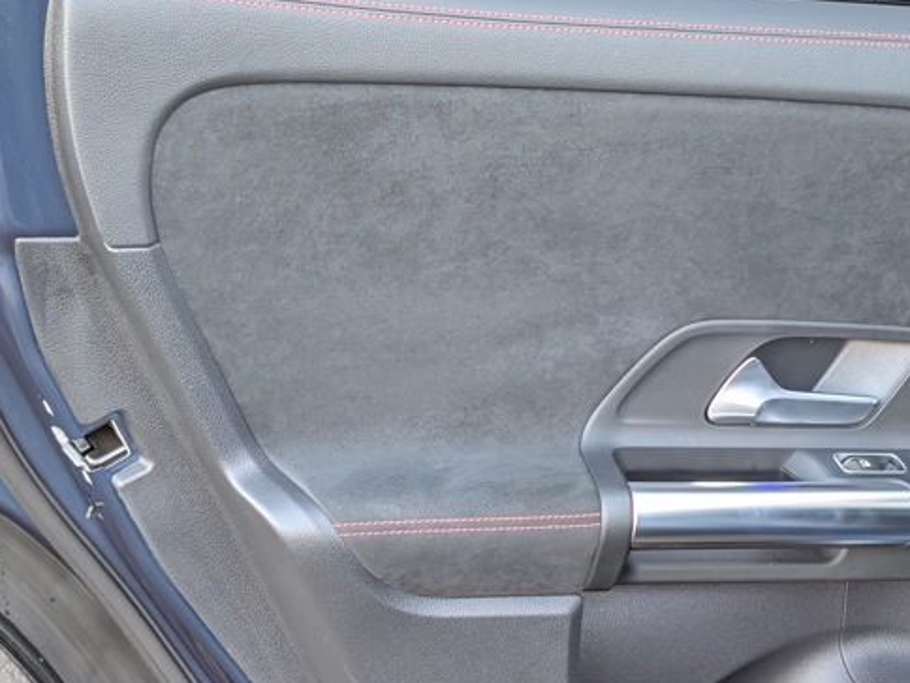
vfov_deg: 18.2
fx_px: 2129
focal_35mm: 81
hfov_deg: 24.0
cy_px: 393
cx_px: 630
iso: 232
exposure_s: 1/120
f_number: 1.68
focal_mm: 6.9
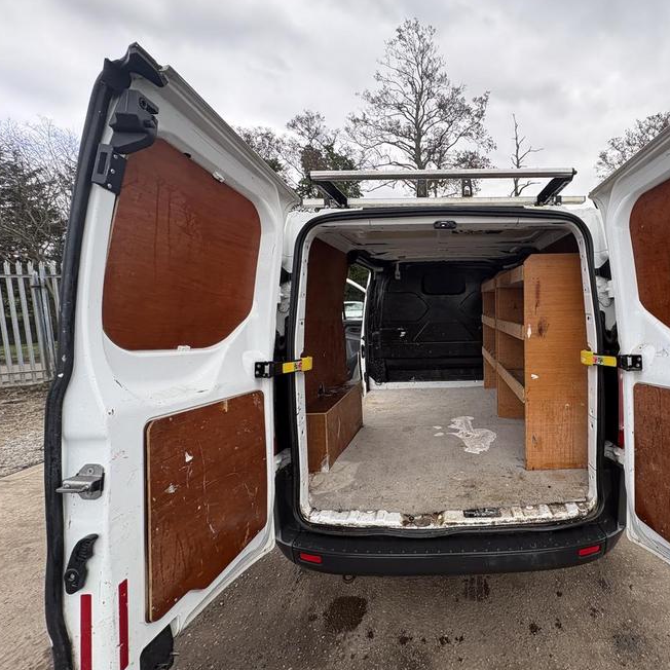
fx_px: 372
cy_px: 333
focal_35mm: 17
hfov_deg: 81.0
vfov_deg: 84.0
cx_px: 449
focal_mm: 2.22
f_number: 2.2
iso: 50
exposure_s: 1/191
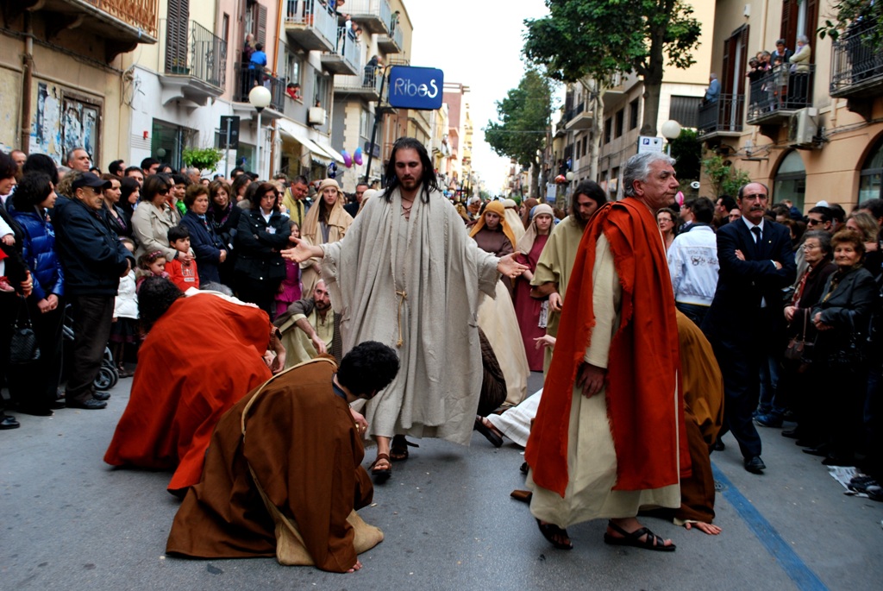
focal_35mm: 39
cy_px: 296
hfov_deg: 49.5
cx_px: 442
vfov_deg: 34.3
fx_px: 958
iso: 200
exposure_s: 1/125
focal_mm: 26
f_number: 5.6
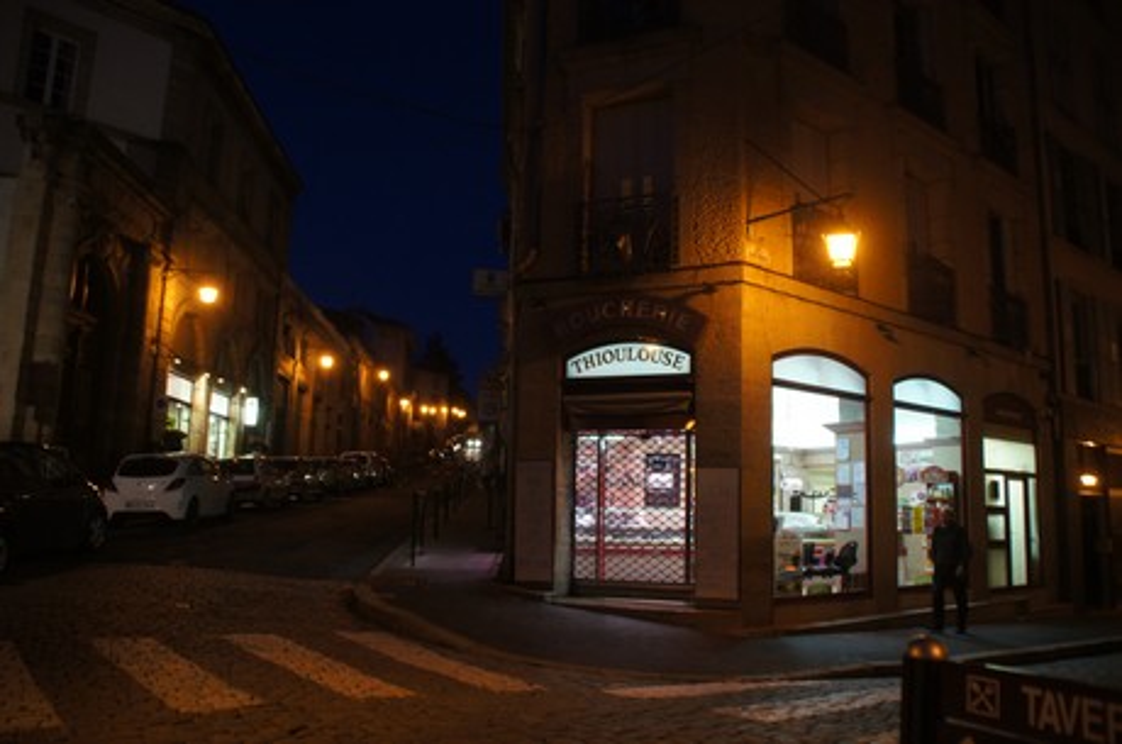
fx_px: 840
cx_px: 561
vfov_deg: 47.8
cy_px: 372
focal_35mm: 27
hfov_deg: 67.5
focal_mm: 18
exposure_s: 1/30
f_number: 3.5
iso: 800
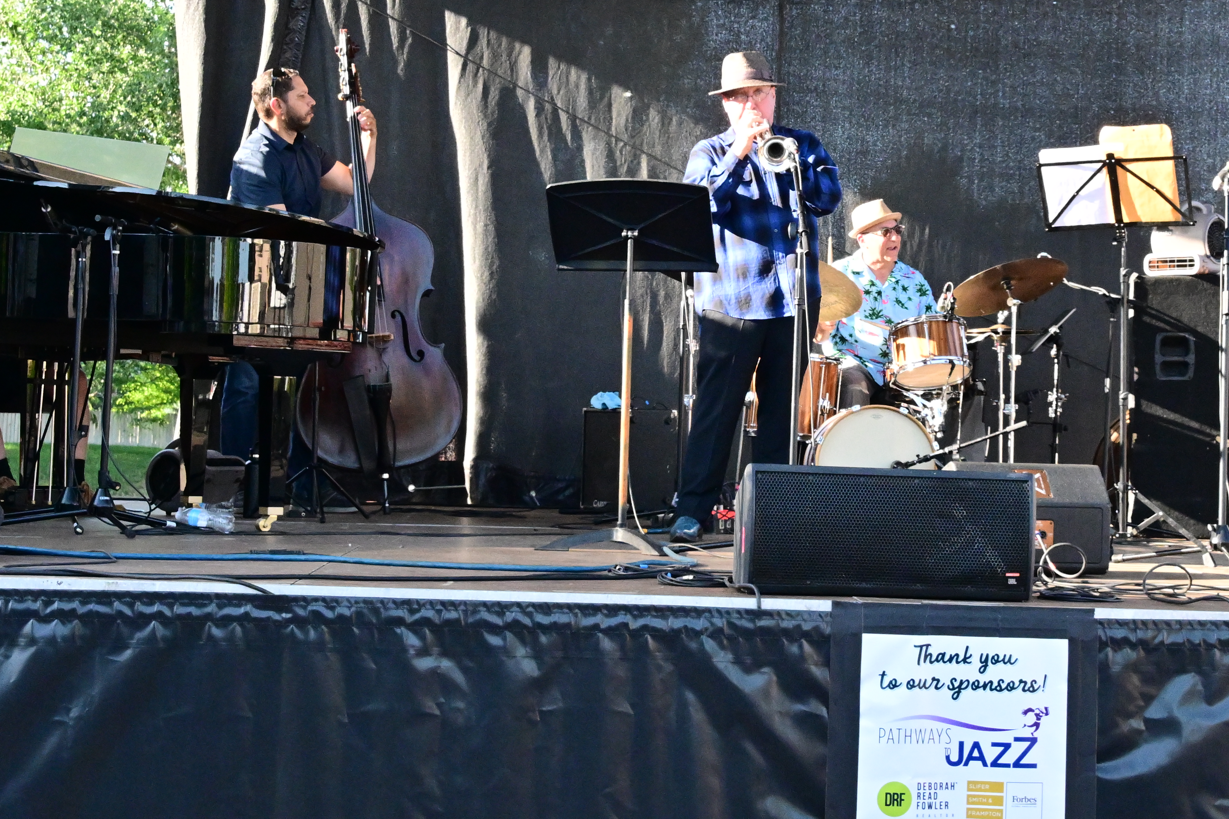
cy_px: 285
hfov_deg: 29.0
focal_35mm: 69
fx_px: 2355
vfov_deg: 19.7
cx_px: 826
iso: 2800
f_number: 11
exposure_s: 1/400
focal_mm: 31
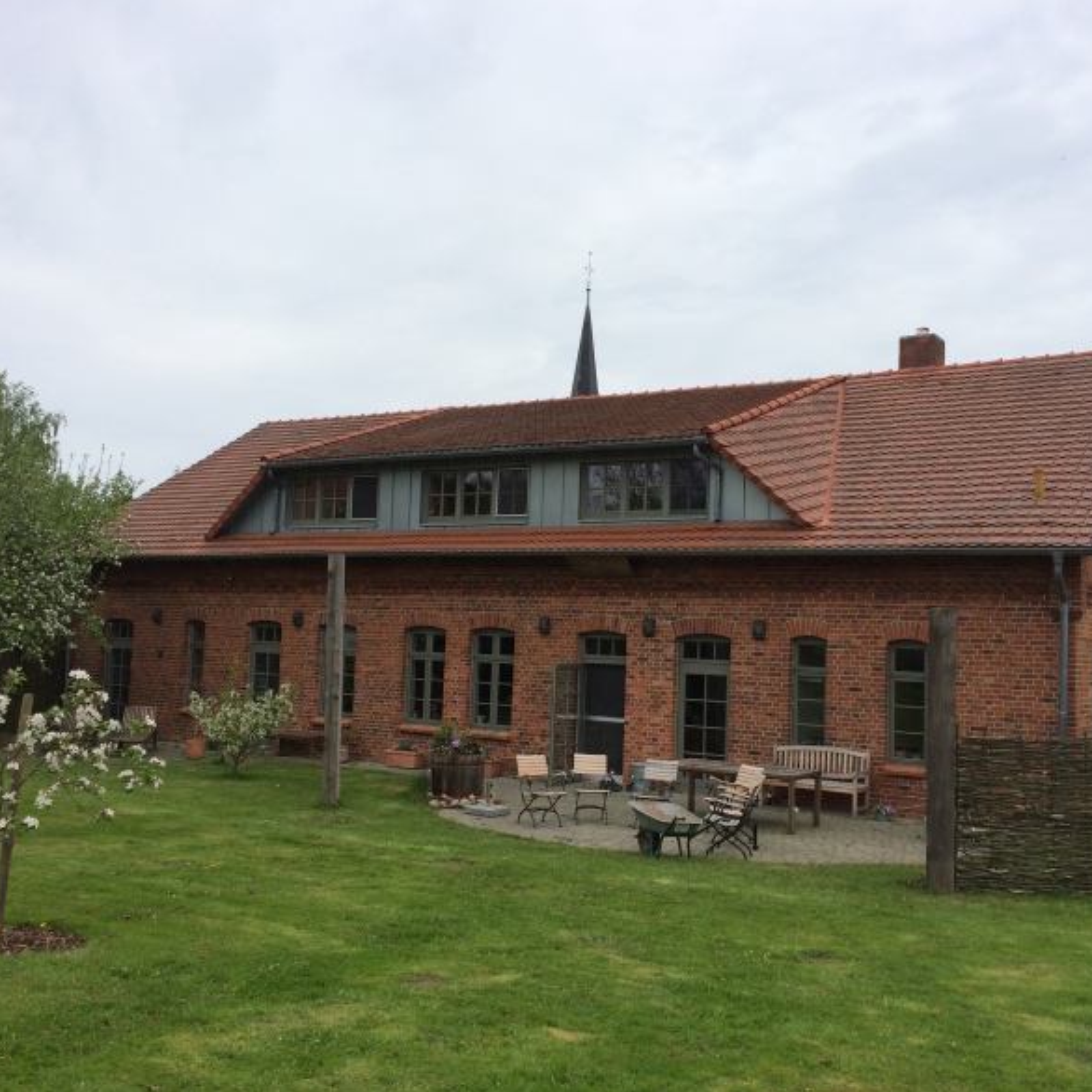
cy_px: 540
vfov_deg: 47.2
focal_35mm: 35
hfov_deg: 47.2
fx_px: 1249
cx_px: 578
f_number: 2.2
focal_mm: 4.15
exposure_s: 1/1208
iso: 32
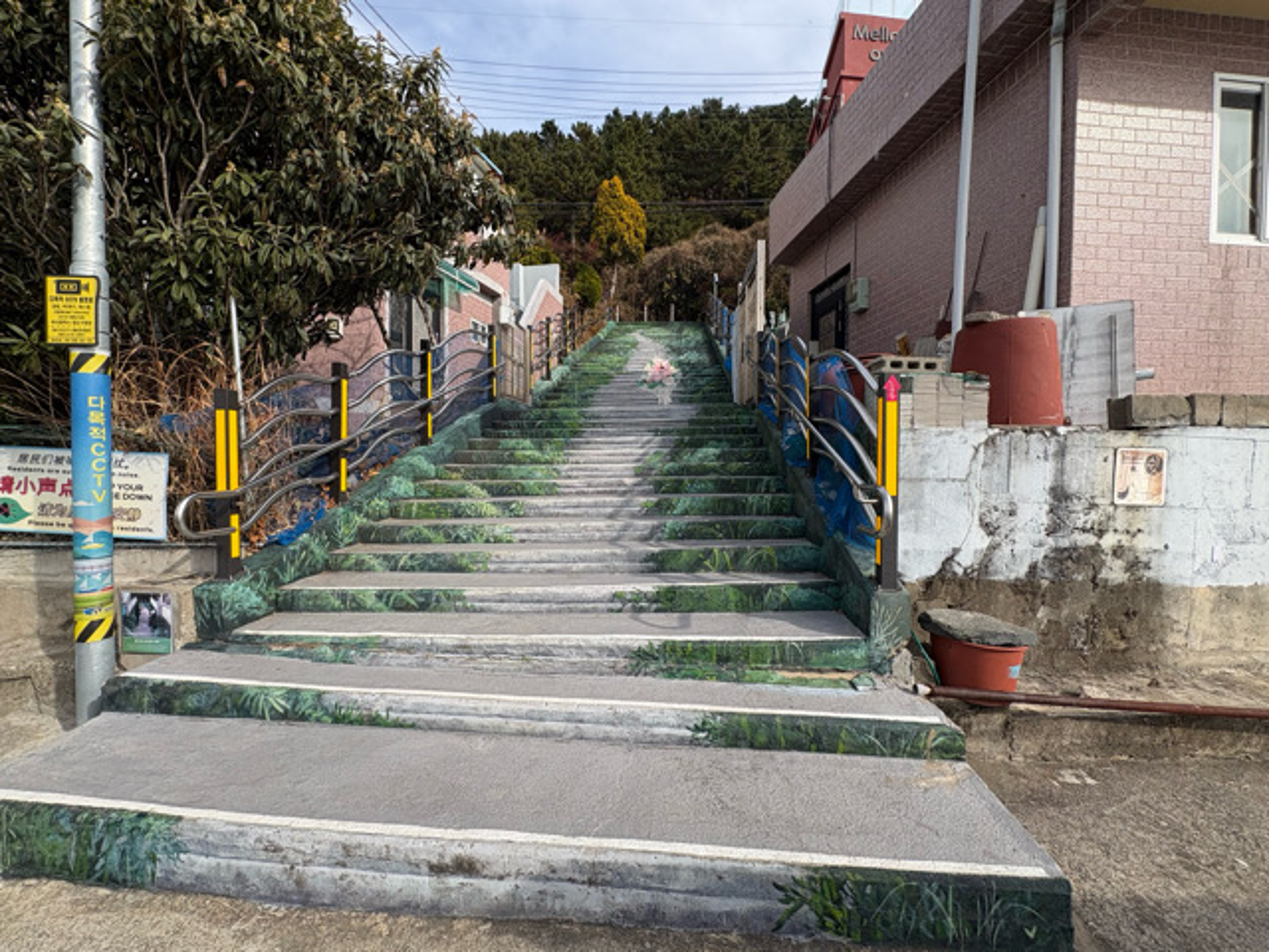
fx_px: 513
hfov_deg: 102.1
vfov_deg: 85.7
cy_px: 476
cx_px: 634
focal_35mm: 14
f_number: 2.2
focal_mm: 2.22
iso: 40
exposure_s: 1/1094
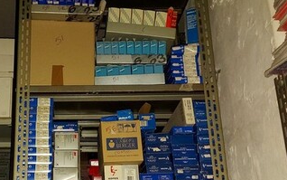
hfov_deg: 40.6
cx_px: 71
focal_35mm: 48
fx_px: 376
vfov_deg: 26.6
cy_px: 129
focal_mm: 5.23
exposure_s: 1/25
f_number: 1.8
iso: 400
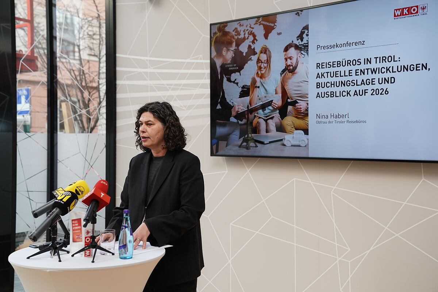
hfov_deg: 40.3
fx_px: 596
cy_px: 146
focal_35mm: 49
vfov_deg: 27.5
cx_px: 219
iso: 500
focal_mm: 49
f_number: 4
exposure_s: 1/160
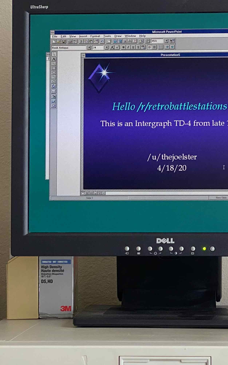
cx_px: 163
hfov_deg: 11.8
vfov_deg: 18.8
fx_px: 1104
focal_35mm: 111
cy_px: 213
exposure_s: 1/103
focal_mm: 6
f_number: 2
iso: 160
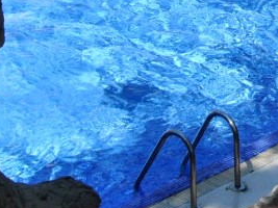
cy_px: -153
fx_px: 1196
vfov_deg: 9.5
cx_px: 368
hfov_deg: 12.8
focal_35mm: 149
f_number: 7.1
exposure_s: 1/200
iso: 100
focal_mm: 24
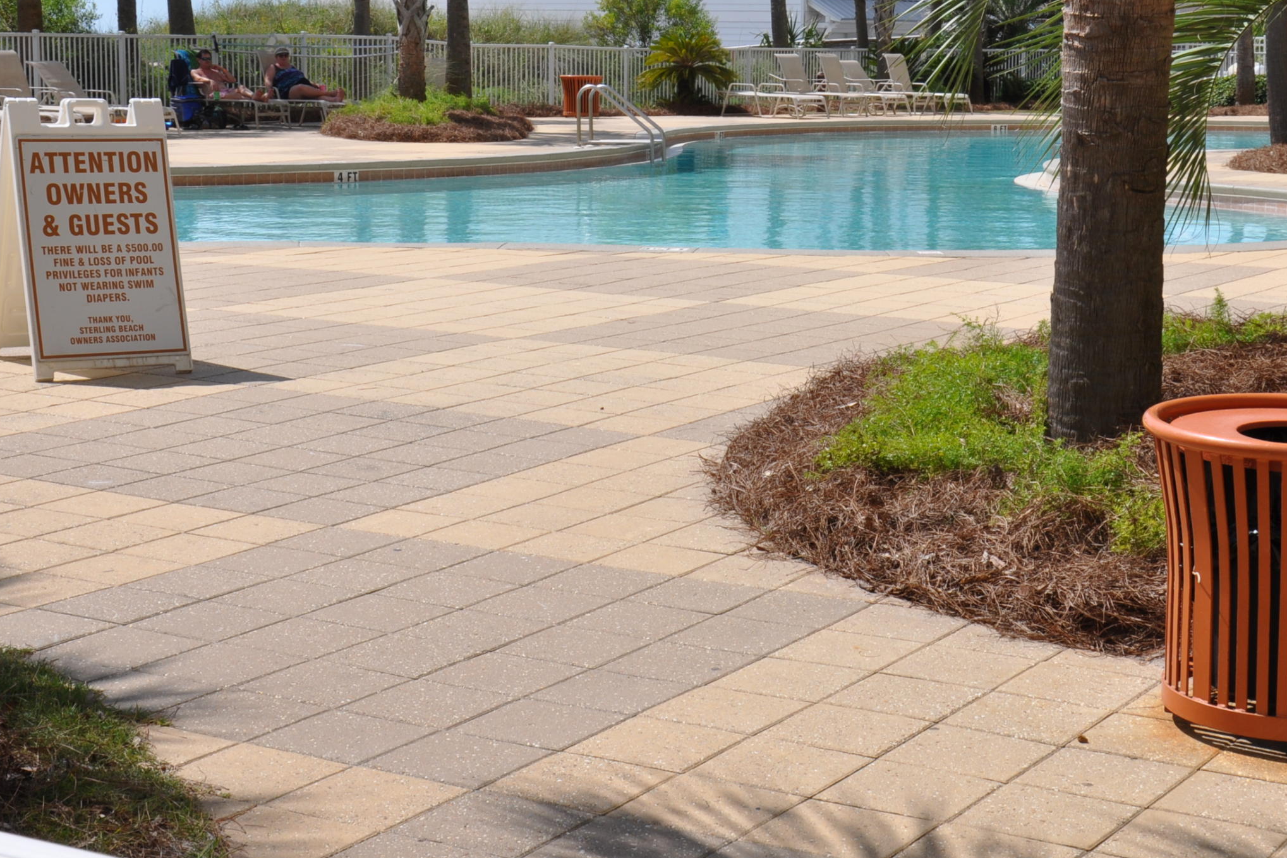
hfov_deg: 27.0
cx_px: 736
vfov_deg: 18.1
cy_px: 273
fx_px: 2681
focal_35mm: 75
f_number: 14
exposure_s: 1/200
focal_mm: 34
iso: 200
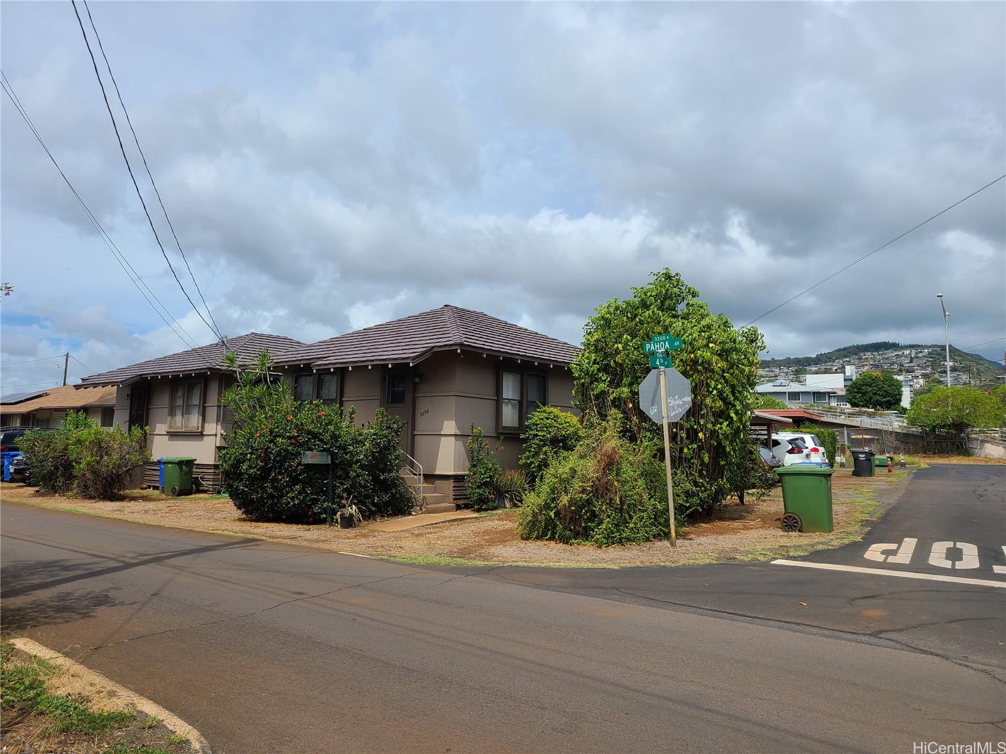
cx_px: 503
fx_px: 756
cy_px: 377
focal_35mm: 26
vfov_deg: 53.1
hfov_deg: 67.3
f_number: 1.8
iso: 40
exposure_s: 1/3025
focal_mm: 5.4
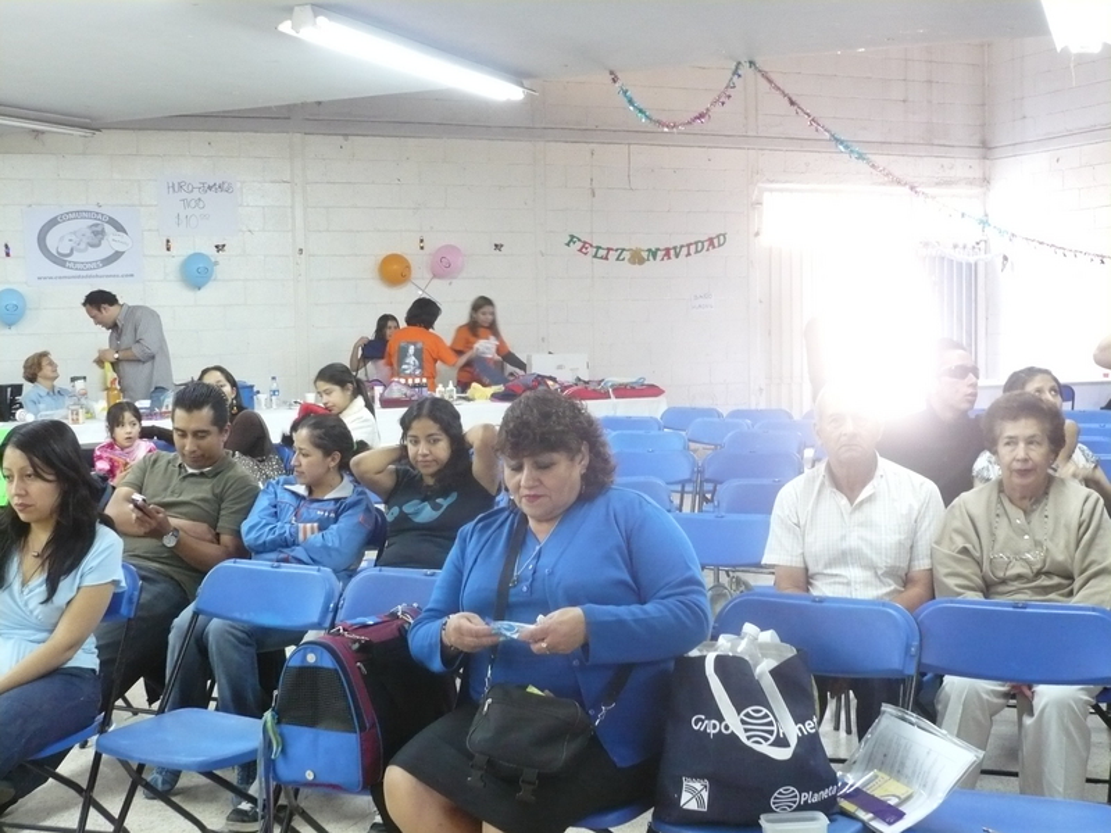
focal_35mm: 45
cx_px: 556
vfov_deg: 32.2
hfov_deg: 42.1
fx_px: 1444
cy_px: 416
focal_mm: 7.5
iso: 400
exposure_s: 1/10
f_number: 3.2
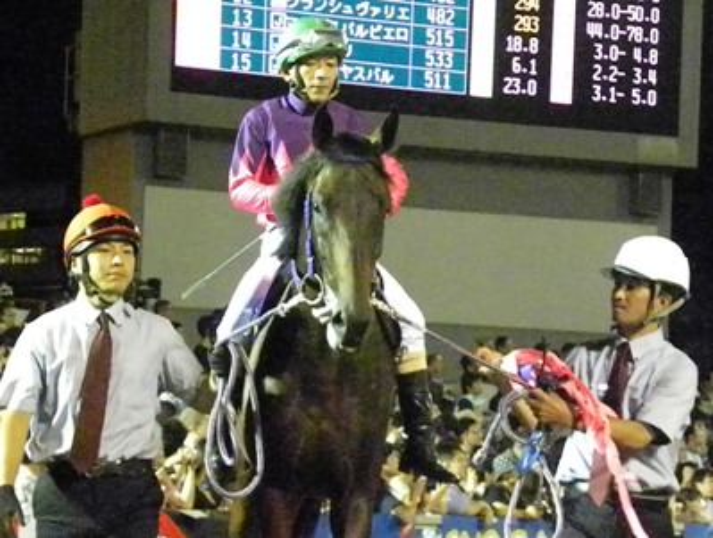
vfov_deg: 11.5
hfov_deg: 15.3
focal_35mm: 129
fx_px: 2663
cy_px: 269
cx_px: 356
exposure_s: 1/174
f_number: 5
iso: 6400
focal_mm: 23
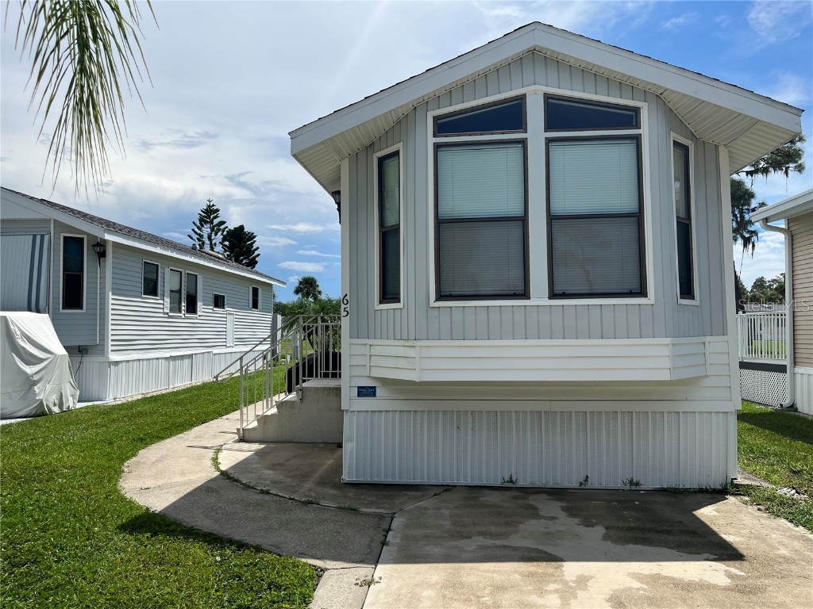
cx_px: 406
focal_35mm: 26
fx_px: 611
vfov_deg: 53.1
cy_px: 304
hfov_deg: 67.3
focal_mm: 5.1
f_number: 1.6
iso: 50
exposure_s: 1/6494
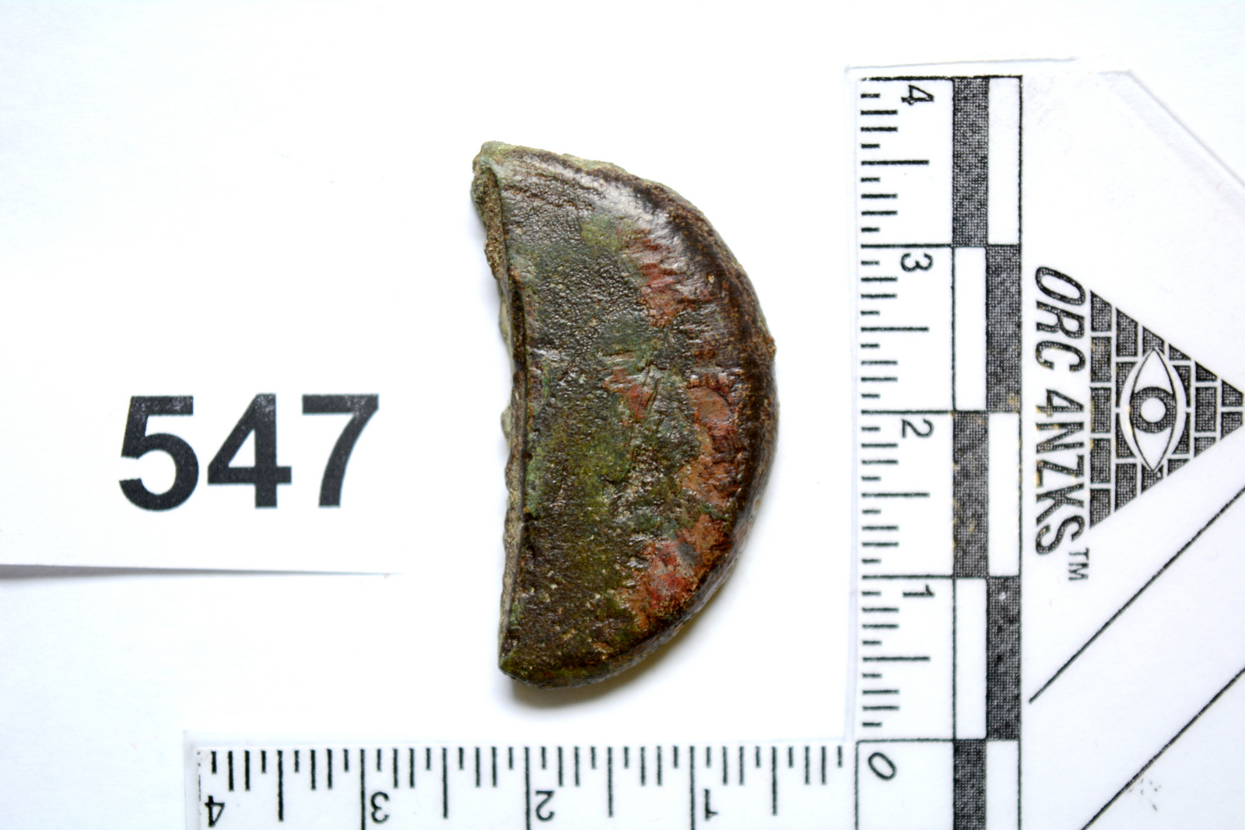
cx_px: 622
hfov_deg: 24.6
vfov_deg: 16.6
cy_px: 415
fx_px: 2853
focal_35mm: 82
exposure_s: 1/60
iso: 280
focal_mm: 55
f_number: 5.6
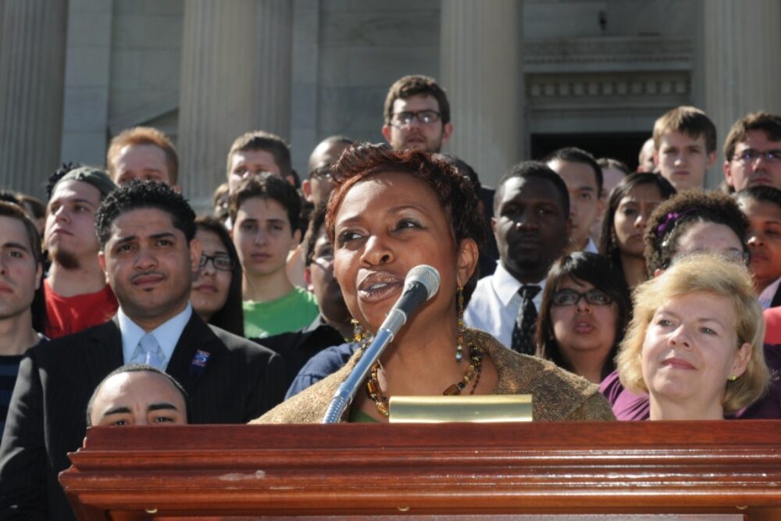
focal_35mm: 105
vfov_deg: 13.0
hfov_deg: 19.5
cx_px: 390
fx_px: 2278
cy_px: 260
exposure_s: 1/250
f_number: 11
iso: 250
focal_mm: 70
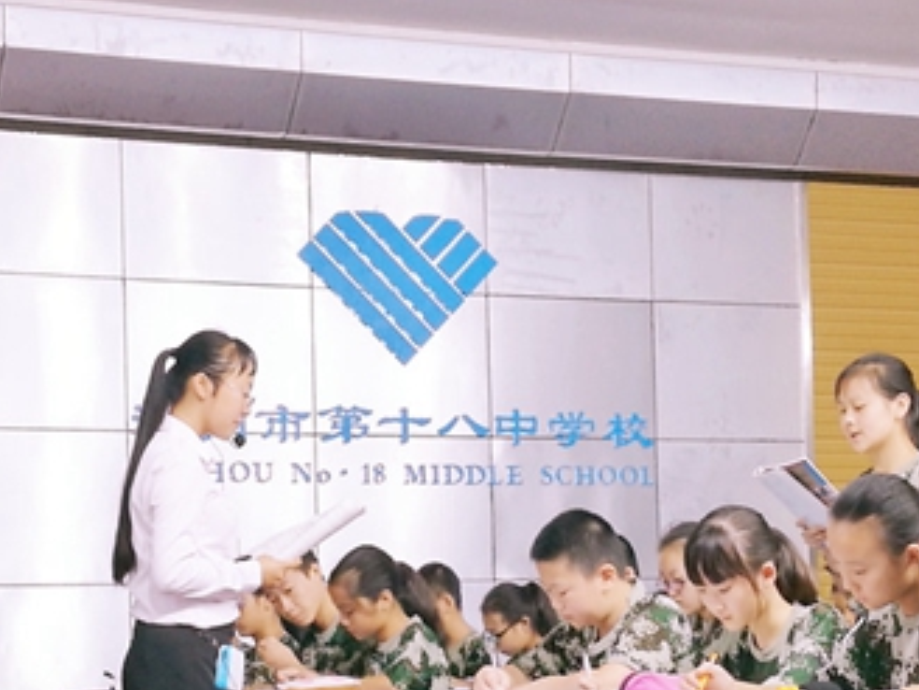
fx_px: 2628
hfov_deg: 19.8
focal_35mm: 99
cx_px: 462
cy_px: 506
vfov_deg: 14.9
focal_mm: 4.5
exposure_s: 1/50
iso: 160
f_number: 2.2
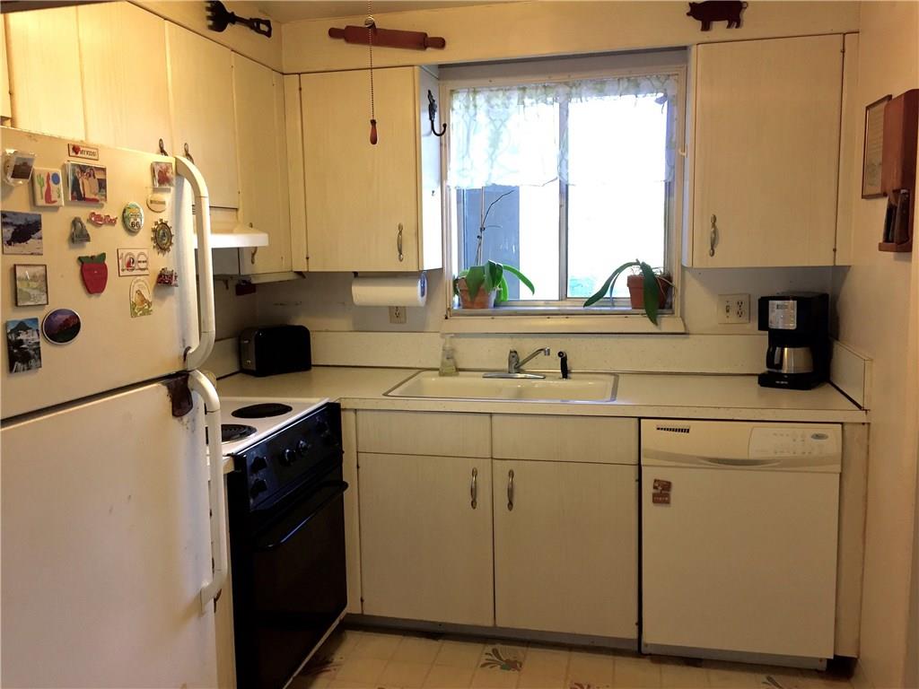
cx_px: 460
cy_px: 344
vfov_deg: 48.2
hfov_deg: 61.7
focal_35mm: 29
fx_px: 770
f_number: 2.2
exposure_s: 1/40
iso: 32
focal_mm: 4.15
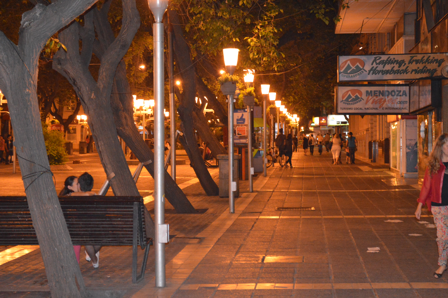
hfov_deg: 26.0
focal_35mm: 78
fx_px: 970
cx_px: 224
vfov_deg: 17.5
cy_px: 149
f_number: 5.6
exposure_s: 1/60
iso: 3200
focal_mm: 52
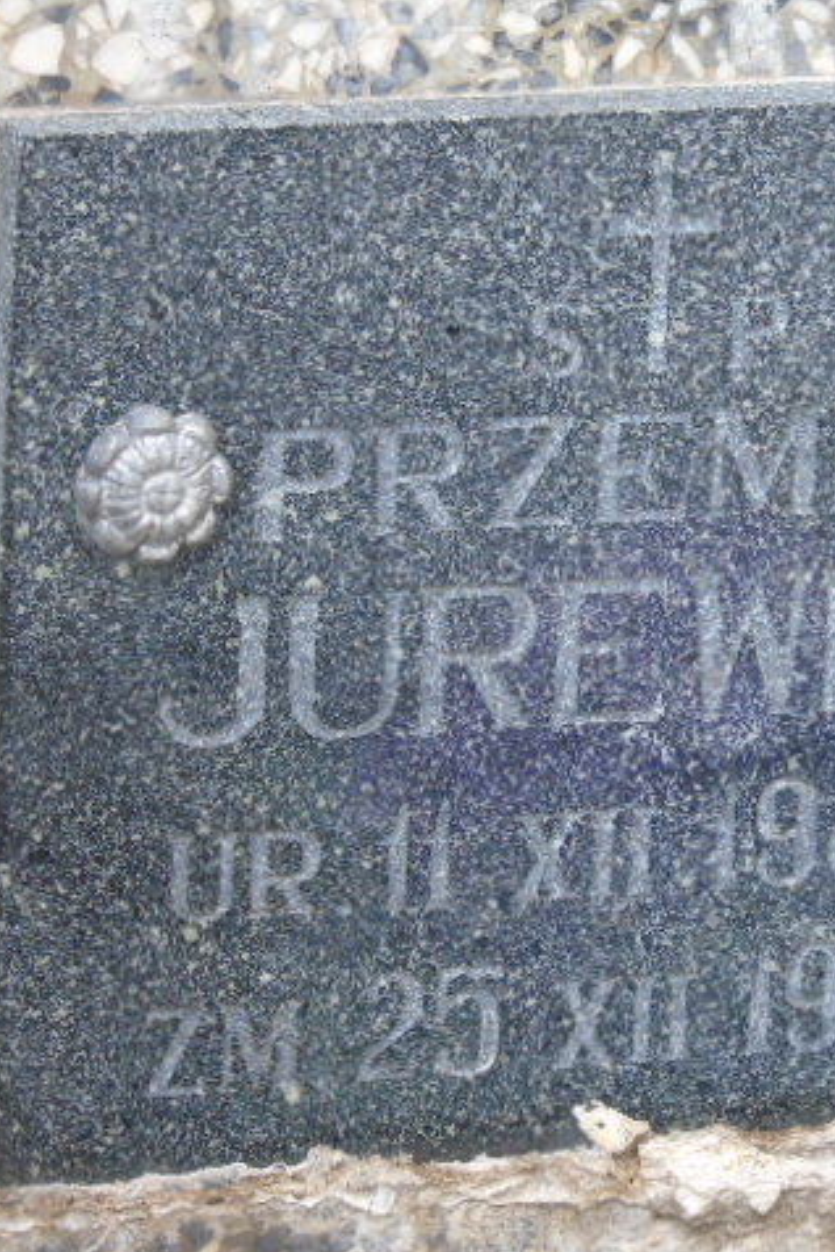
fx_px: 13498
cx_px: 761
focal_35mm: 388
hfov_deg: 3.5
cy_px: 627
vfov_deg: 5.3
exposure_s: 1/100
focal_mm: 50
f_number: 4.9
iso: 500
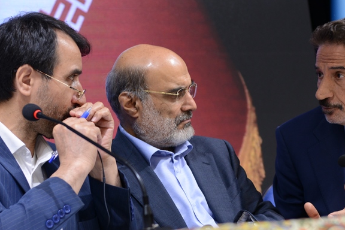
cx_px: 179
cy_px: 95
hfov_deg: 15.9
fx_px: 1236
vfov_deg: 10.6
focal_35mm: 129
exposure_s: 1/100
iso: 500
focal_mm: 62
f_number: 3.5
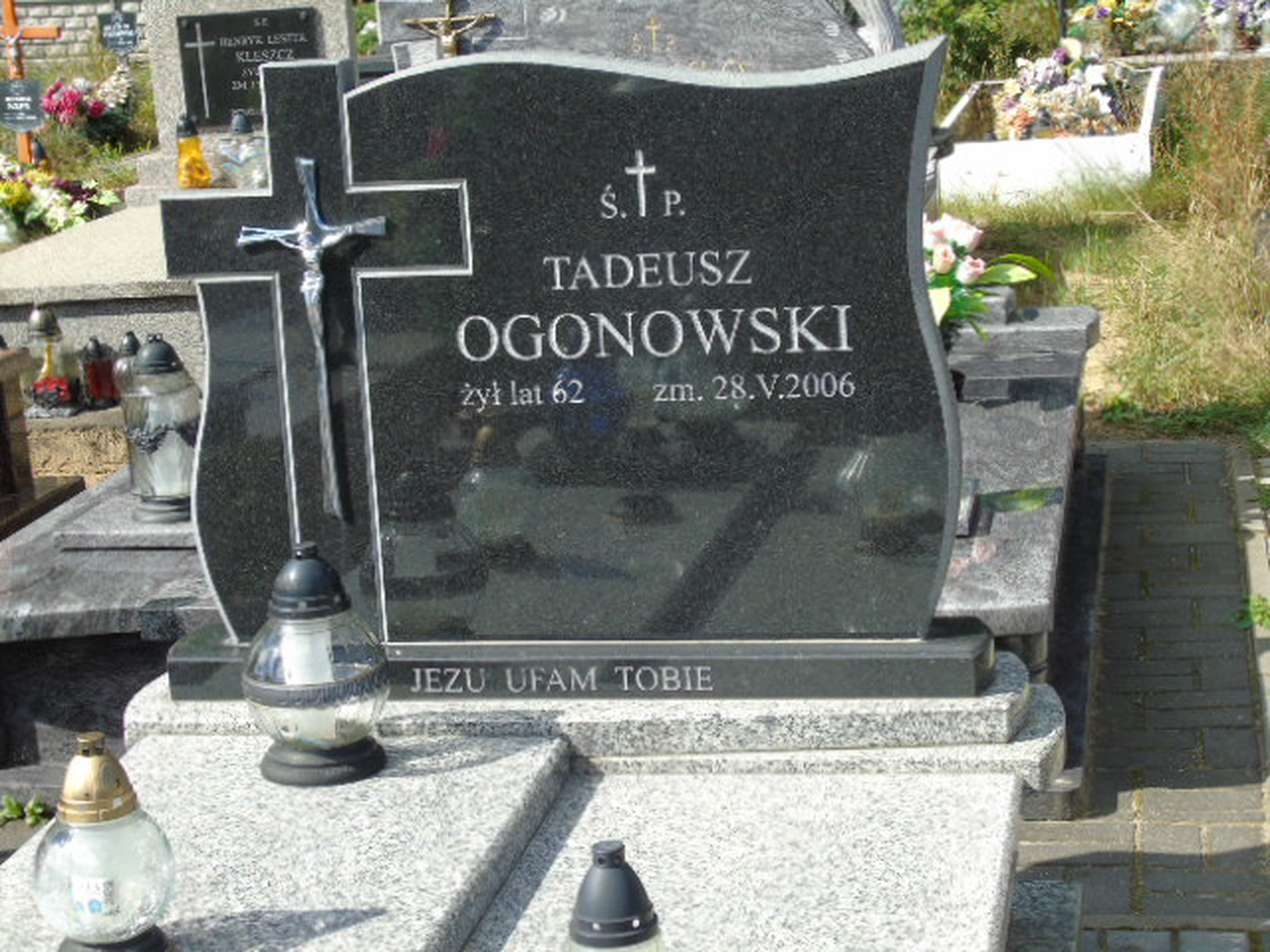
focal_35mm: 71
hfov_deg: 27.4
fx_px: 2605
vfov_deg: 20.7
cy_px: 476
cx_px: 635
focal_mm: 13
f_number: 4.7
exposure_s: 1/250
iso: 80
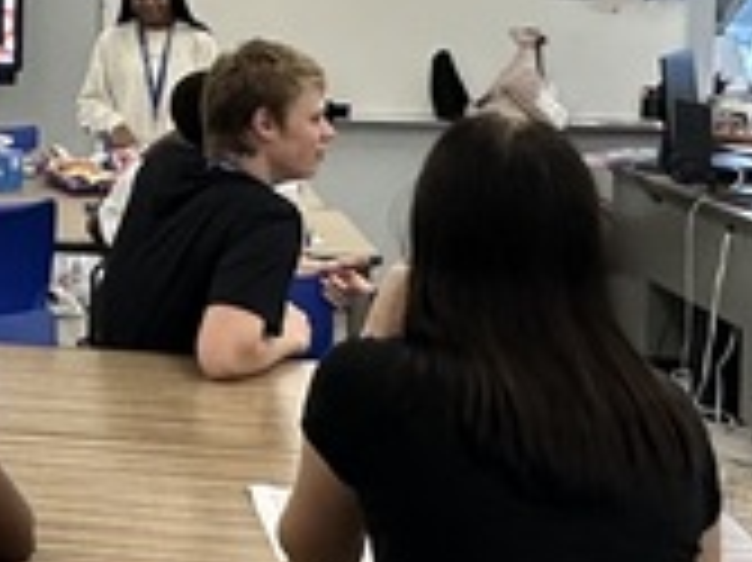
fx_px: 1867
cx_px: -275
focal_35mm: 86
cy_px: -58
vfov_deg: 16.6
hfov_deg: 20.4
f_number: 2.2
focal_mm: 2.22
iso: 320
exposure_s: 1/120
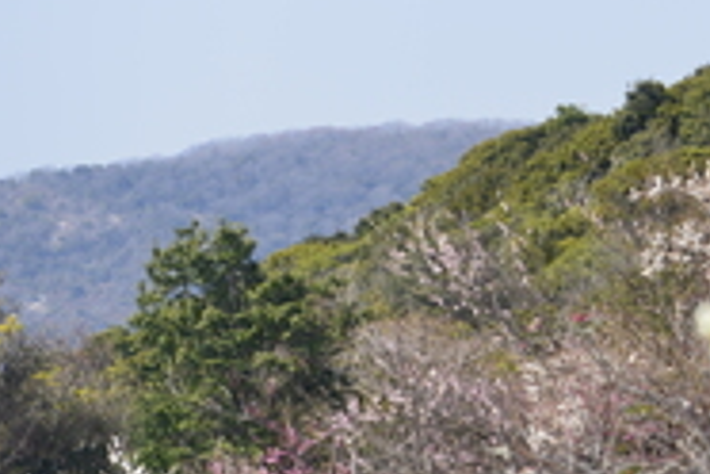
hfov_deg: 6.3
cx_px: 1122
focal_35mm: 325
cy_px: 174
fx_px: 6409
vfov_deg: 4.2
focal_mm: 102
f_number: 4.5
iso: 100
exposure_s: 1/100
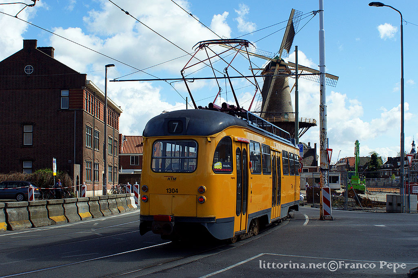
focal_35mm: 42
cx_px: 209
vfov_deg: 31.9
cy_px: 139
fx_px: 487
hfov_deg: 46.4
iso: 200
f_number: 8
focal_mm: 28
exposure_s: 1/500
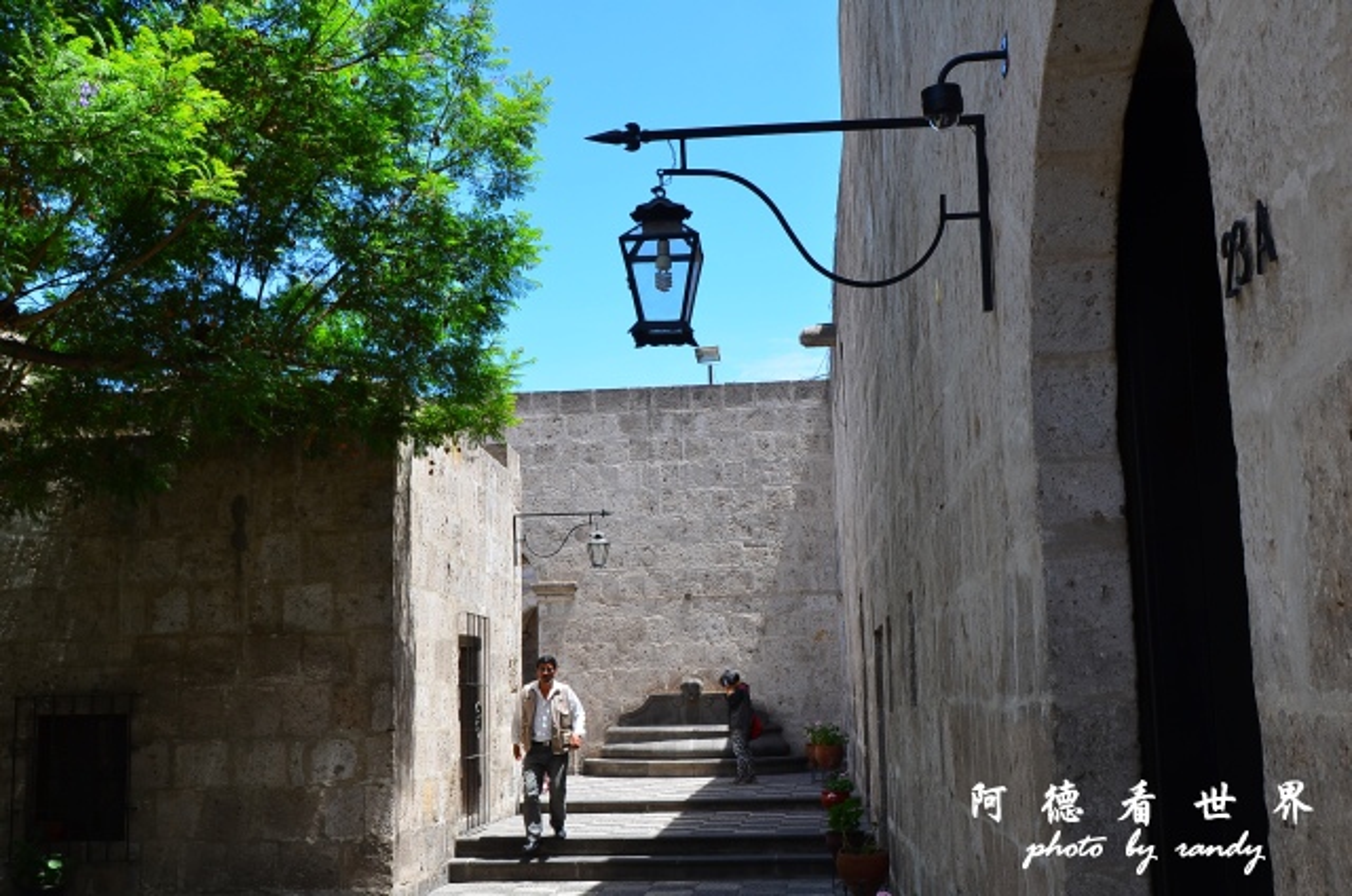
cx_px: 676
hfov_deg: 46.5
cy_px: 448
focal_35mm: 42
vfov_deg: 31.8
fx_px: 1574
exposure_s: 1/125
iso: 100
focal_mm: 28
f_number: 8
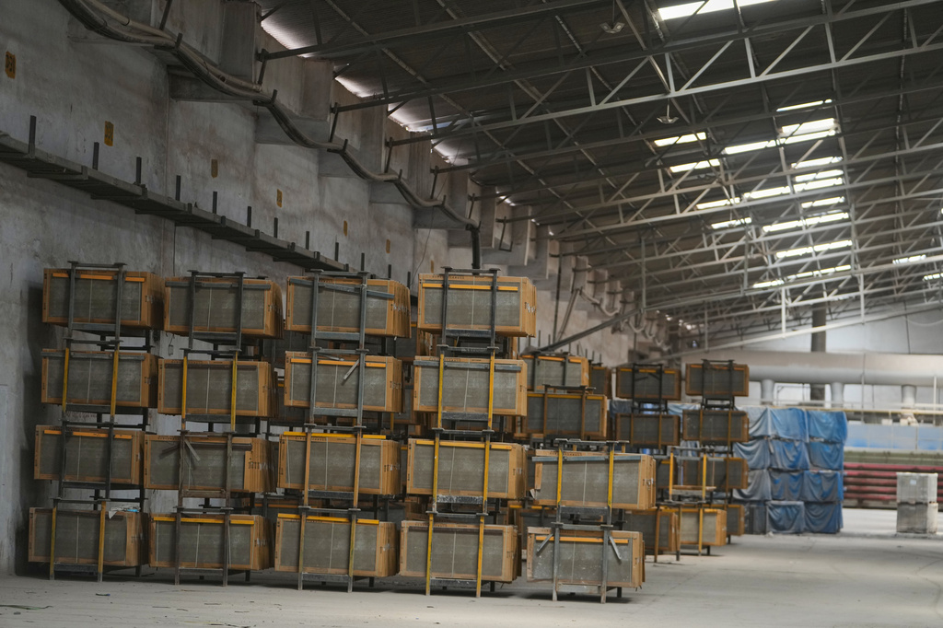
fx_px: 2723
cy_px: 314
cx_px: 472
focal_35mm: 104
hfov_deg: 19.6
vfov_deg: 13.2
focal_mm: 104
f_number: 2.8
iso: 800
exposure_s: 1/250
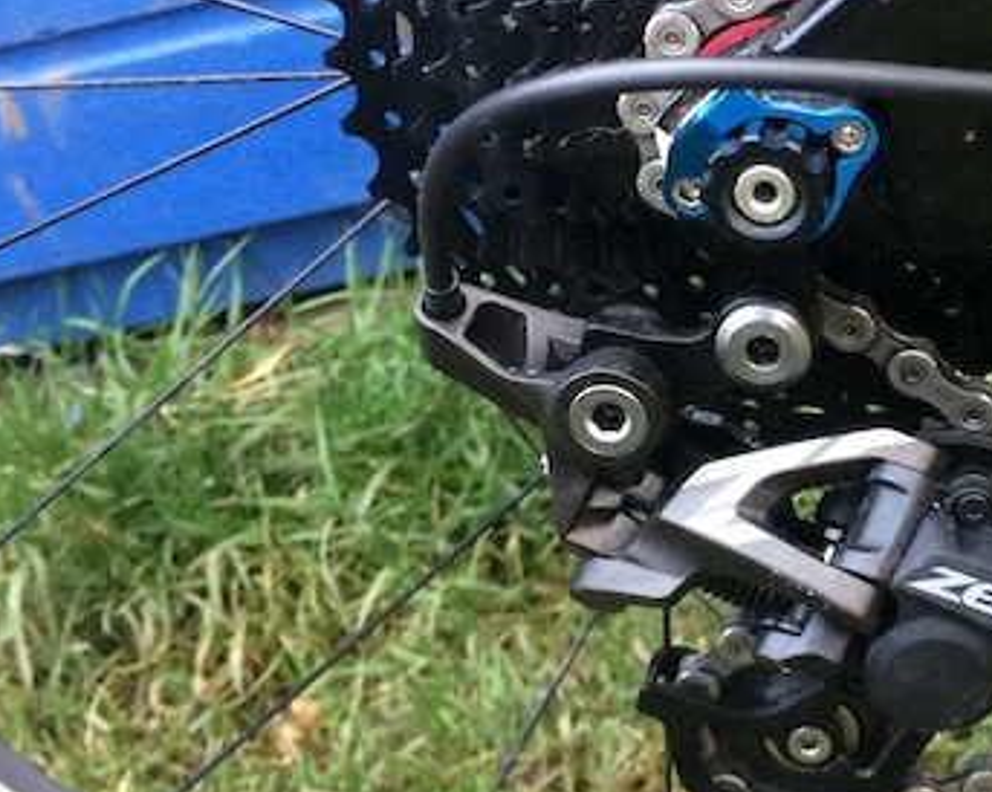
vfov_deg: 23.1
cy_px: 301
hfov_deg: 27.4
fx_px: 1937
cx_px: 940
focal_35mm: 66
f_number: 2.2
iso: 250
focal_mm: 4.15
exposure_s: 1/33
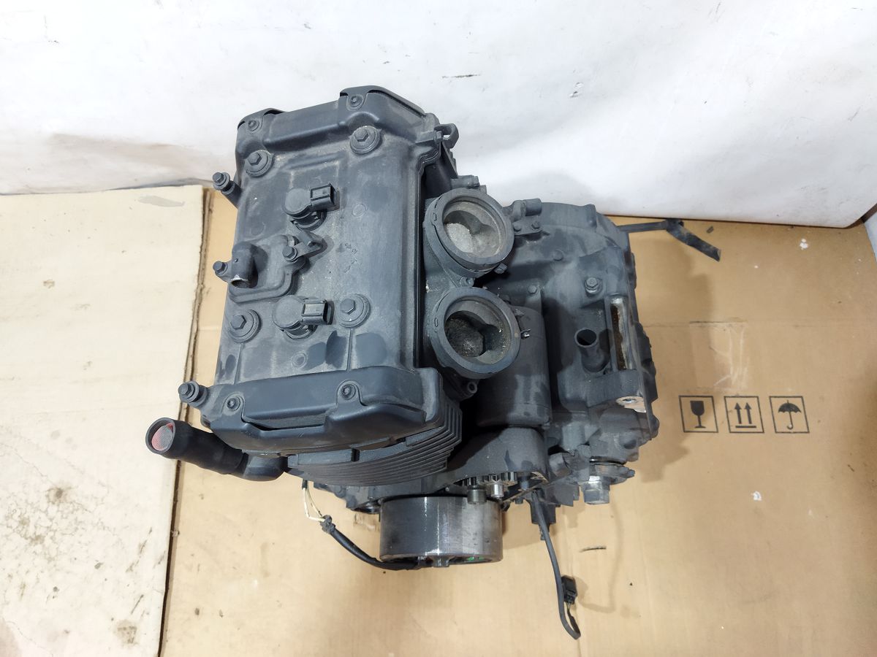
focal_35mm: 27
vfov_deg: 51.4
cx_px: 438
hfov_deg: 65.3
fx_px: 684
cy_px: 328
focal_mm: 4.71
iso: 259
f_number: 1.79
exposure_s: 1/33
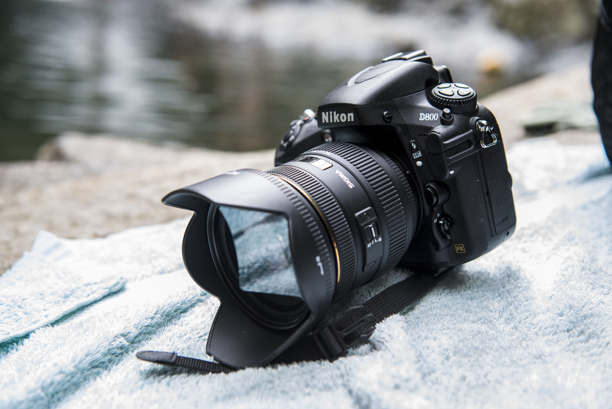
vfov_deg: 26.0
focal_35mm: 52
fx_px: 884
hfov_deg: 38.2
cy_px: 204
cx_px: 306
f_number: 4
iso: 1600
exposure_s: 1/200
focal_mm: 52
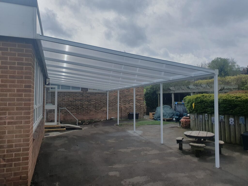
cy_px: 93
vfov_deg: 53.1
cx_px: 124
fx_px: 186
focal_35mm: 26
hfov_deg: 67.3
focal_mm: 4.32
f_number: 2.4
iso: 50
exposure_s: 1/1872
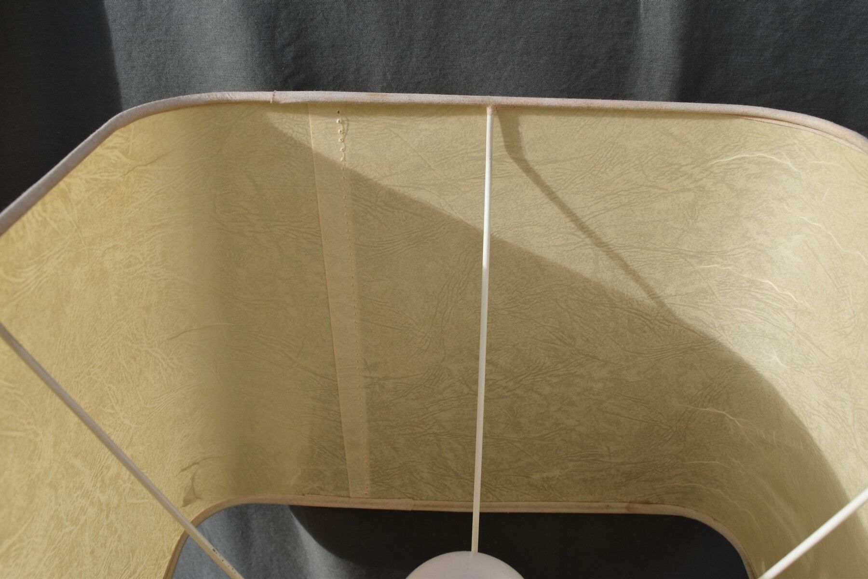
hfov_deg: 57.2
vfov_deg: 40.0
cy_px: 290
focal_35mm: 33
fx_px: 796
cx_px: 434
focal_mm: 22
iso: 200
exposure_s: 1/320
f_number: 9
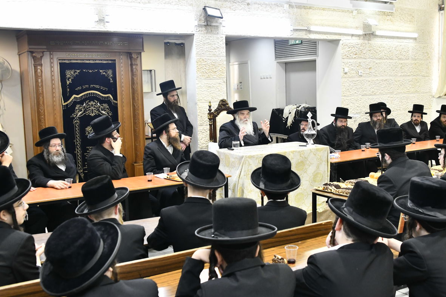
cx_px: 240
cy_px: 134
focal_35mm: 38
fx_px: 471
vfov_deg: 35.0
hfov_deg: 50.6
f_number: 5.6
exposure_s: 1/200
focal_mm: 32
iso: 1600
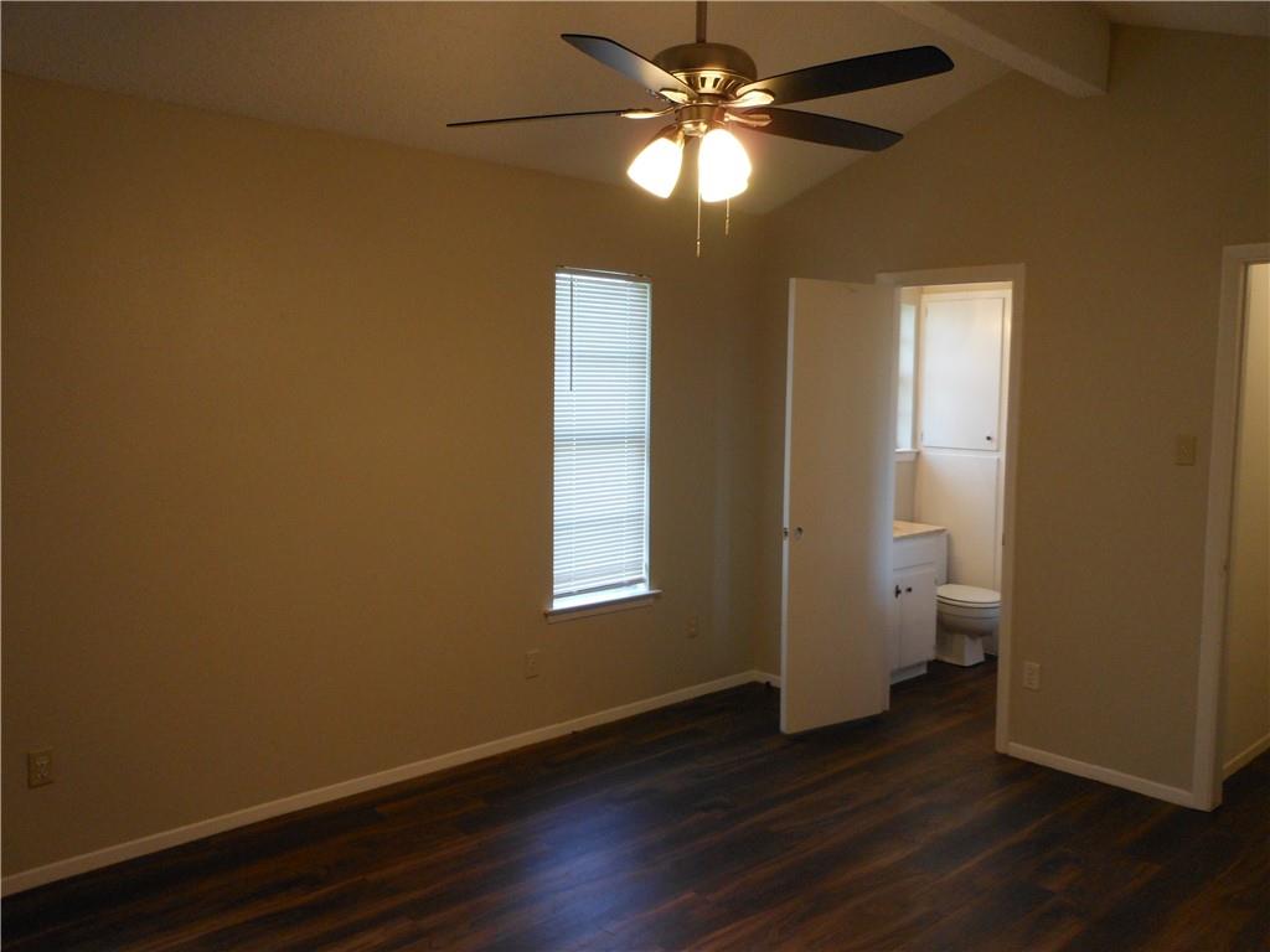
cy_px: 476
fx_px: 1027
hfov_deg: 63.4
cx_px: 635
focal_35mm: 28
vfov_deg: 49.7
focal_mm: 5
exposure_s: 1/30
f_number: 3.7
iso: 250
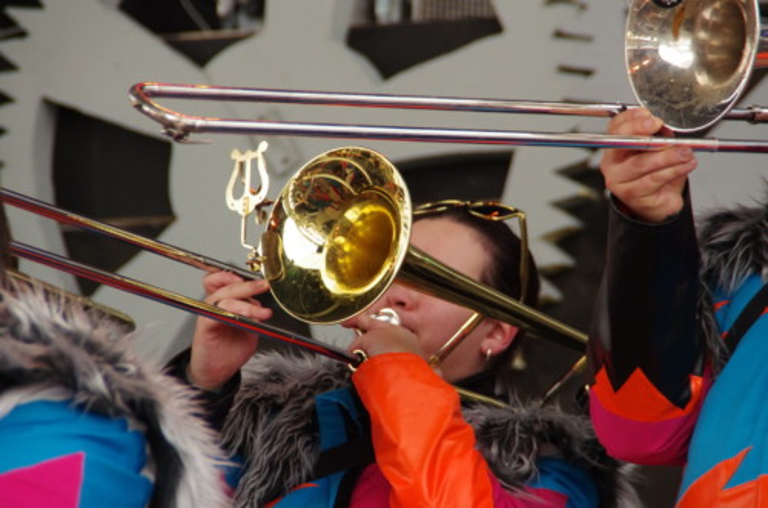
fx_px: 6386
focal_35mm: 300
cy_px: 254
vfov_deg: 4.6
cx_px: 384
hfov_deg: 6.9
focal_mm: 200
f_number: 6.3
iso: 1600
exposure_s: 1/250
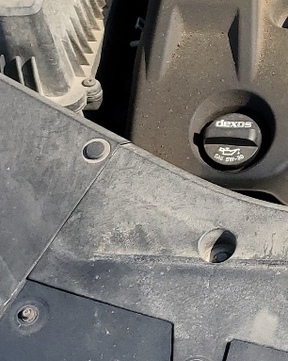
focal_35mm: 106
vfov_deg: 17.9
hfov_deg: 13.7
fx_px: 1130
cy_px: 54
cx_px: 432
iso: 50
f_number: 1.5
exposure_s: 1/1667
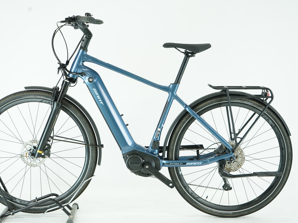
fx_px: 603
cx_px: 133
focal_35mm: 70
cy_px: 111
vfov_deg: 21.0
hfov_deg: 27.8
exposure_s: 1/200
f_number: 5.6
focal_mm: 64
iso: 2500
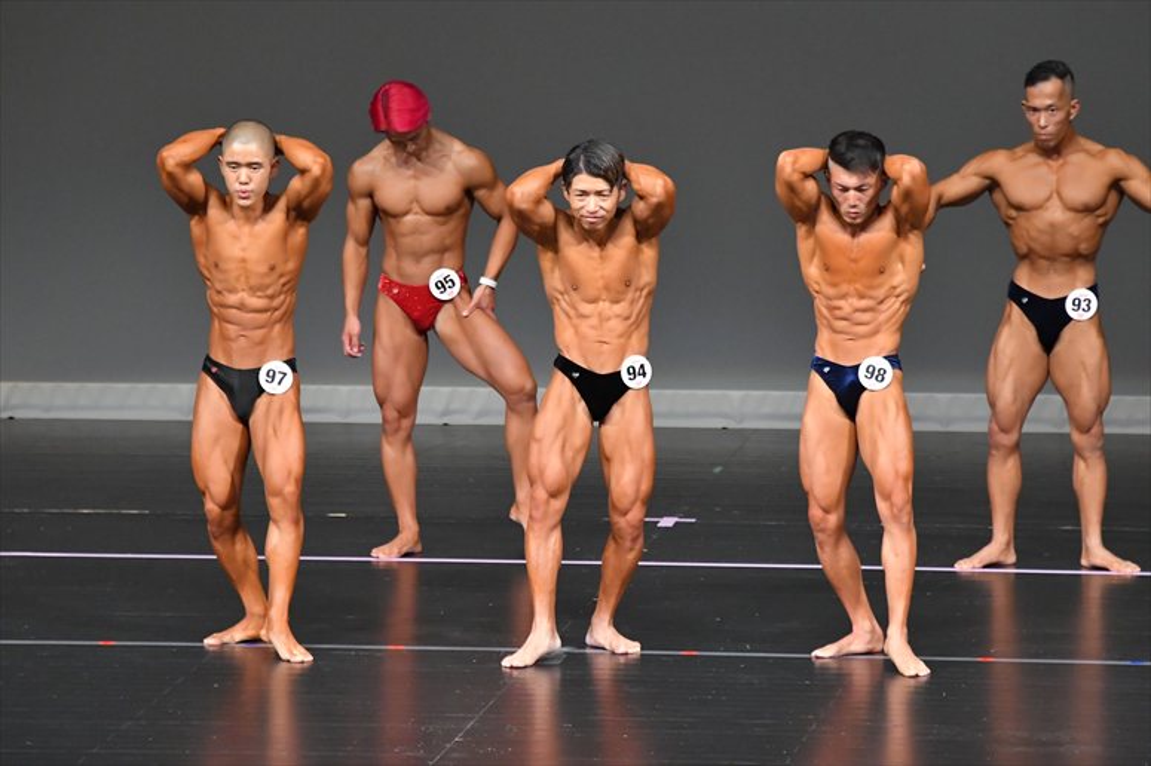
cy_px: 383
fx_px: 9587
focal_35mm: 300
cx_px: 576
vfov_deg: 4.6
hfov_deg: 6.9
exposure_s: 1/400
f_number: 5.6
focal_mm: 200
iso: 5000
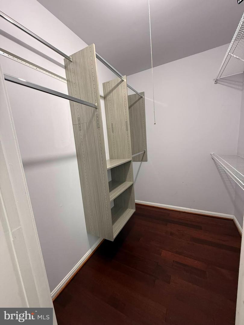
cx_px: 122
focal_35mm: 14
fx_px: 132
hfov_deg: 85.7
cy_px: 162
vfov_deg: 102.1
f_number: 2.2
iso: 200
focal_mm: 2.22
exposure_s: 1/60
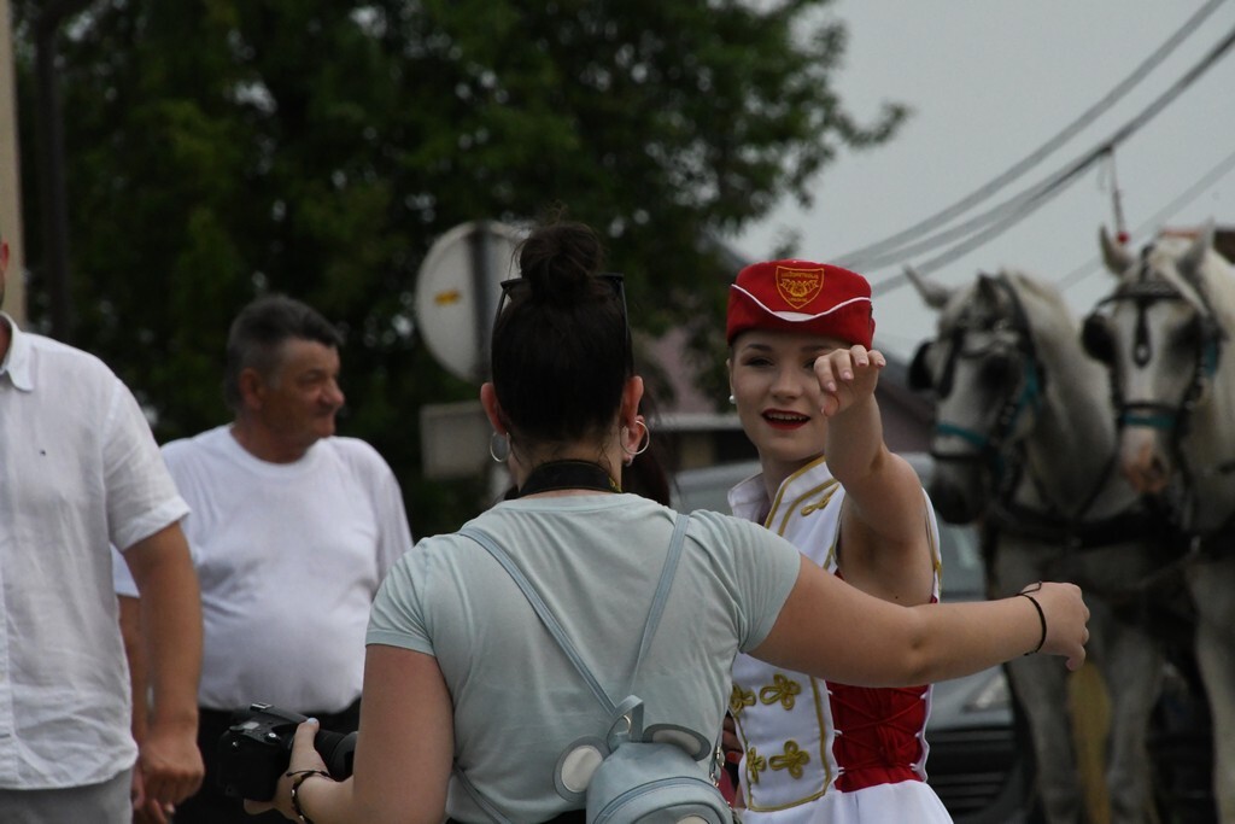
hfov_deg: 4.2
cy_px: 412
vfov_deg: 2.8
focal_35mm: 495
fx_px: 16982
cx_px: 618
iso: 6400
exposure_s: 1/8000
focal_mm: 330
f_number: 14
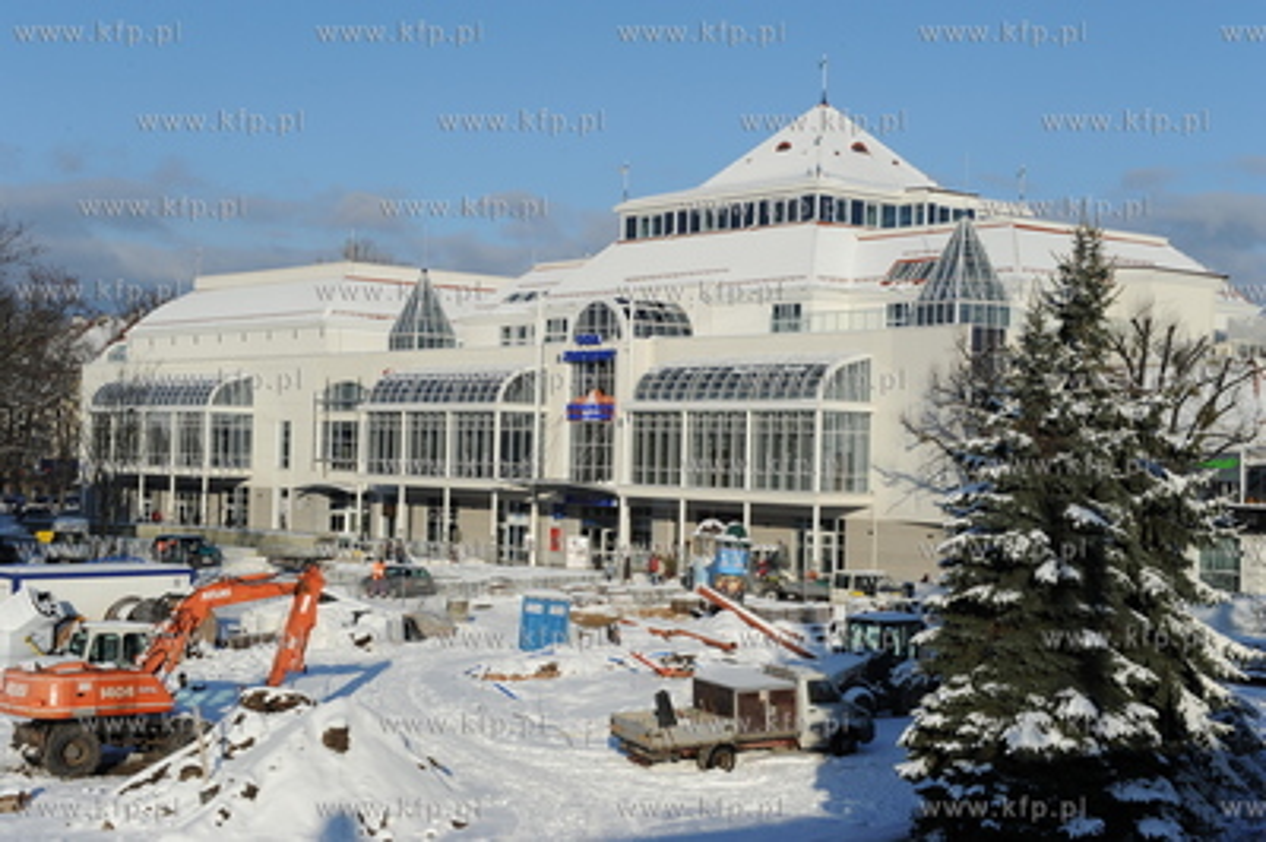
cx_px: 633
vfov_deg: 22.6
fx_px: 2108
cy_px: 421
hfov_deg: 33.4
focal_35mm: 60
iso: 400
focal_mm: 60
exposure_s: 1/640
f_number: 13
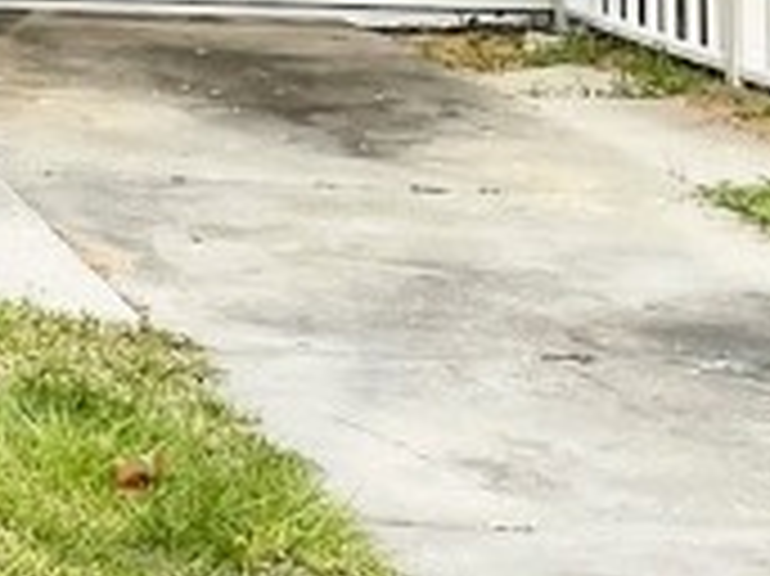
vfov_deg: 8.9
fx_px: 3468
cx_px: -1072
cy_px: -644
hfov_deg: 10.8
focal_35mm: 156
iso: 50
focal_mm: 5.1
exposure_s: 1/4149
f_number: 1.6
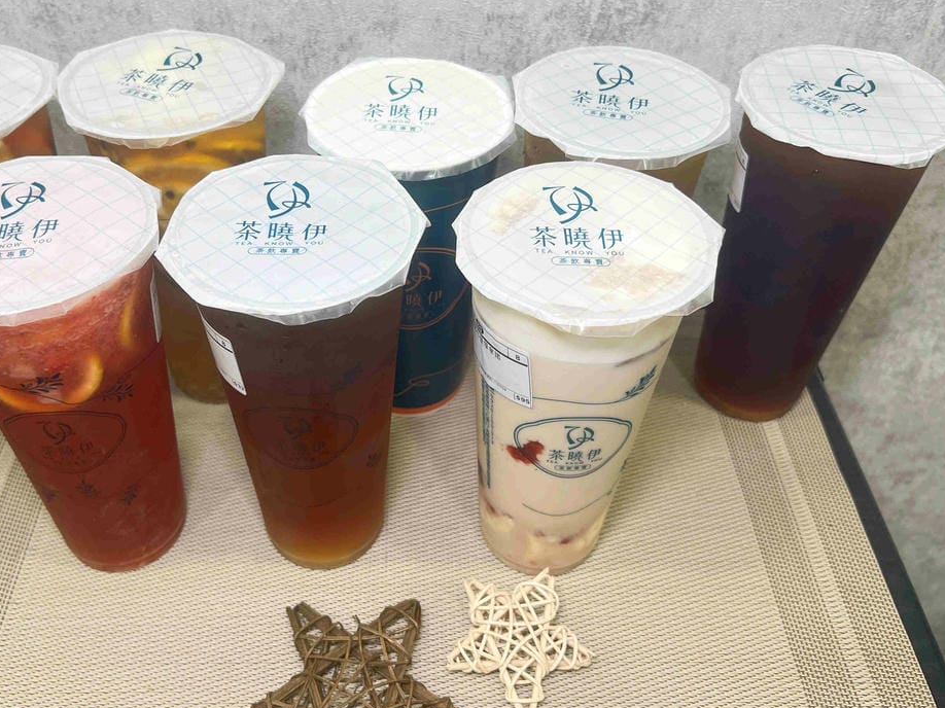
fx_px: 928
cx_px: 413
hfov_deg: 53.8
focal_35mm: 34
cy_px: 320
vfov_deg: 41.7
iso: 64
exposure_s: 1/120
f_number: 1.5
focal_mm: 5.7
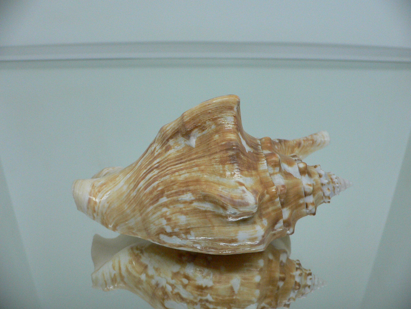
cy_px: 154
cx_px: 206
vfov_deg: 40.7
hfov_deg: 52.6
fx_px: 416
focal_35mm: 35
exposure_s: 1/60
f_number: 2.8
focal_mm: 4.6
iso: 200
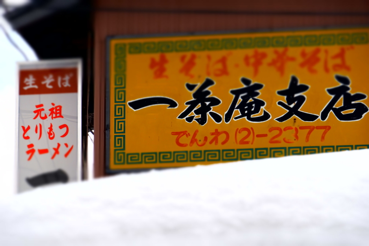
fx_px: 2285
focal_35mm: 223
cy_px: 123
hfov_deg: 9.2
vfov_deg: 6.2
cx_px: 184
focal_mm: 149
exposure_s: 1/250
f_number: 6.7
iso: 100
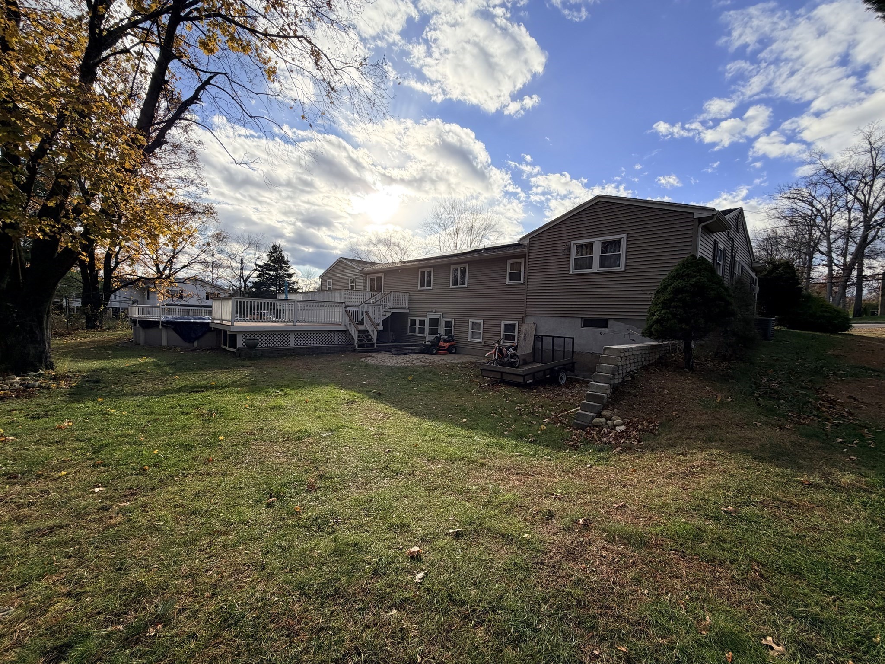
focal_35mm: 14
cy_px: 332
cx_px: 442
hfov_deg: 102.1
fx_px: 358
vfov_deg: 85.7
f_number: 2.2
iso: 25
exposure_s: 1/853
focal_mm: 2.22
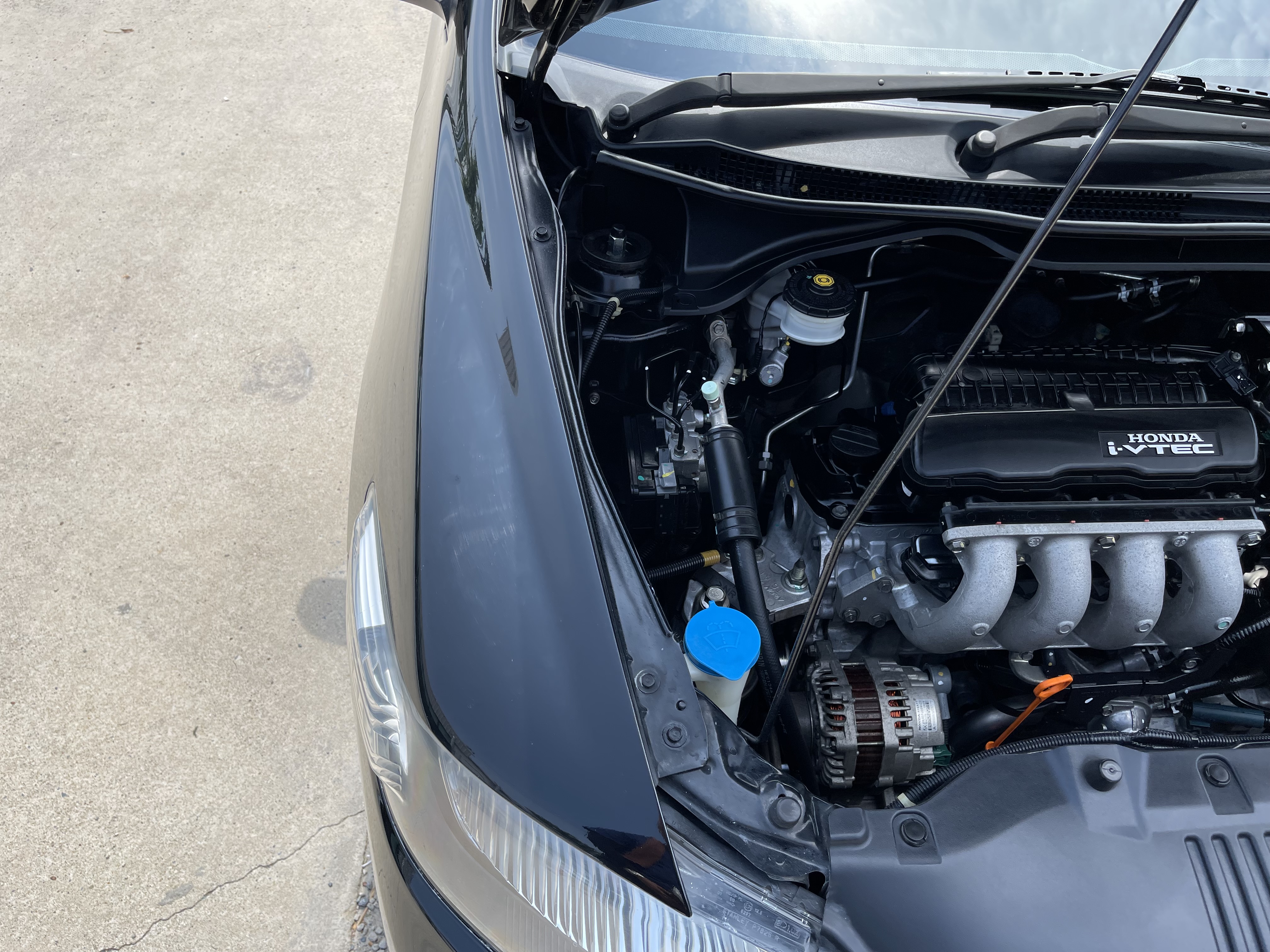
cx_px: 635
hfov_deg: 67.3
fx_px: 954
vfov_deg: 53.1
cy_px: 476
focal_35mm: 26
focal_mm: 5.1
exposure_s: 1/2247
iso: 32
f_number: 1.6
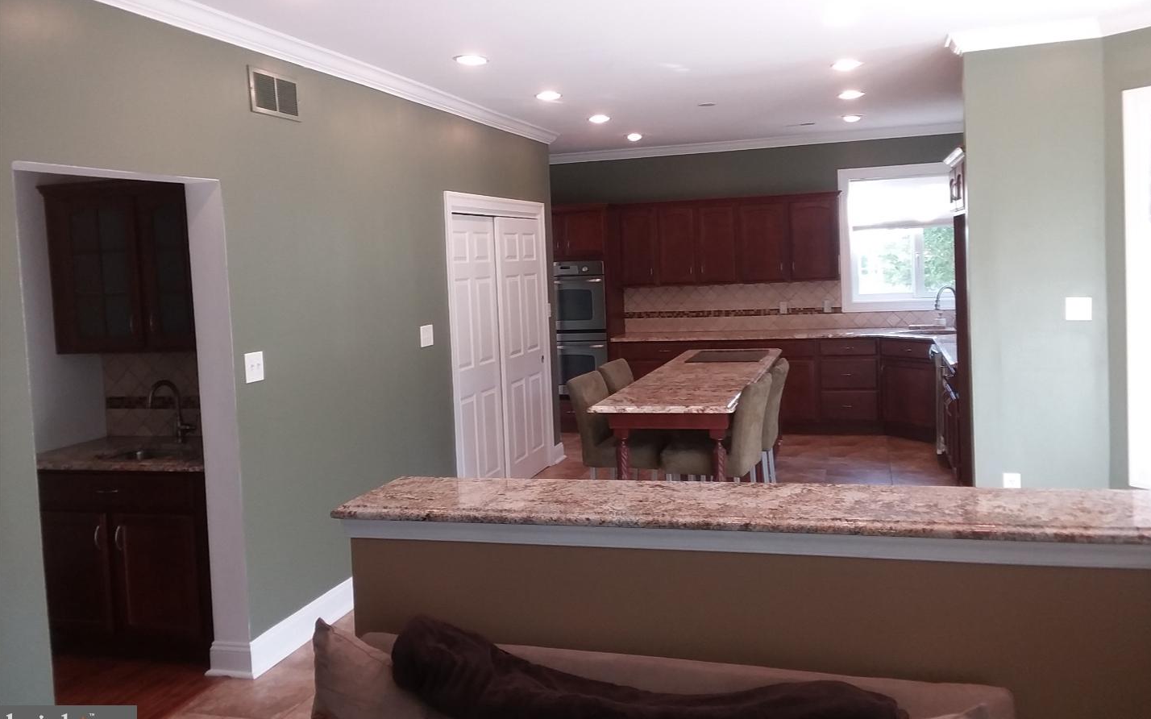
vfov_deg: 40.5
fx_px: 972
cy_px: 316
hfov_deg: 61.2
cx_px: 576
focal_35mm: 31
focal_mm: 2.47
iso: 40
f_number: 1.9
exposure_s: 1/33
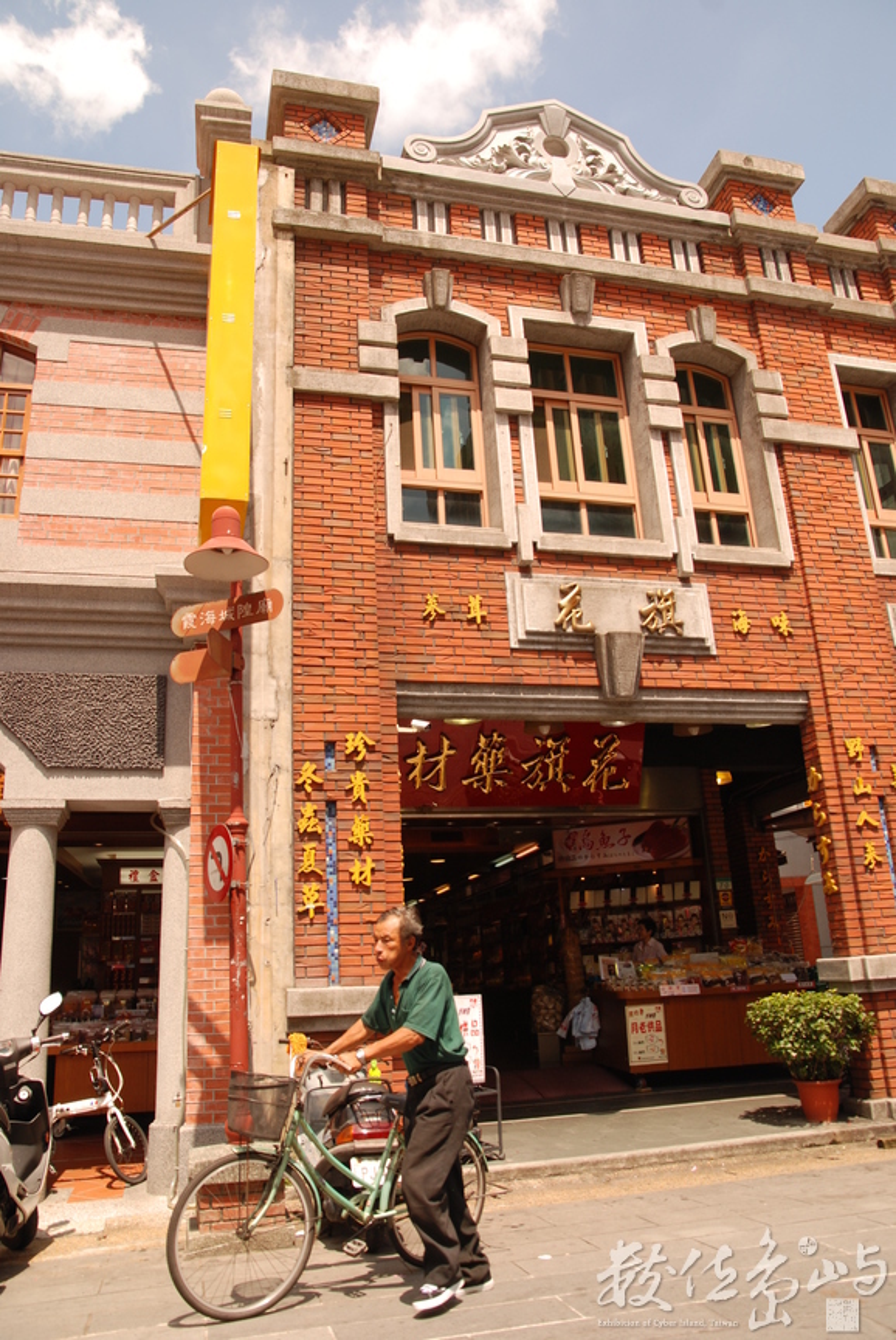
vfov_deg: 29.8
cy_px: 670
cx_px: 448
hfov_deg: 20.2
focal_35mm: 68
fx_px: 2514
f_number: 9
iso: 160
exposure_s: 1/320
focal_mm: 45
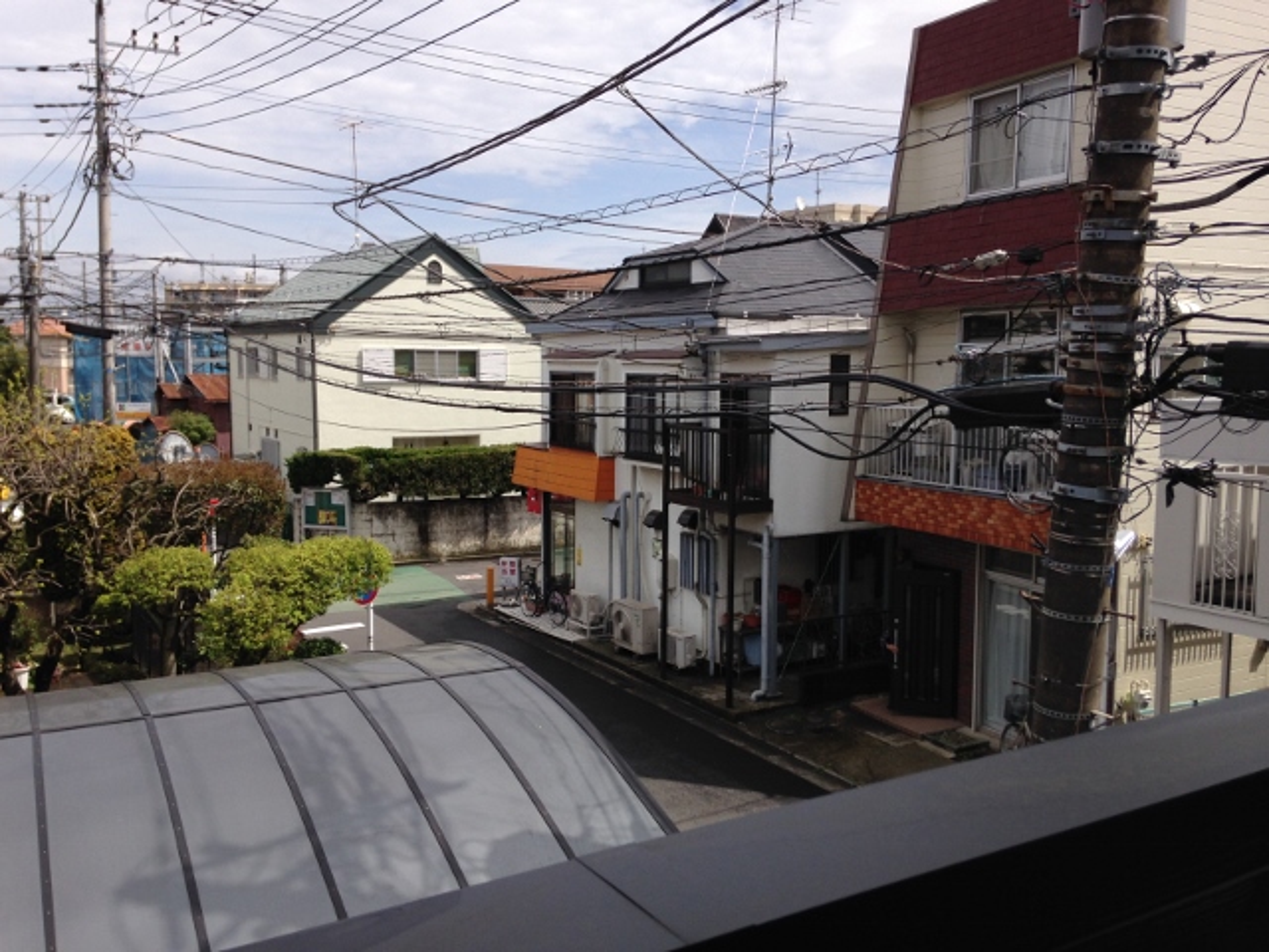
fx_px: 1210
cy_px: 476
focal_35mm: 33
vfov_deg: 42.9
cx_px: 634
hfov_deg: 55.4
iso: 50
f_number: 2.4
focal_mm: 4.12
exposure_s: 1/2088
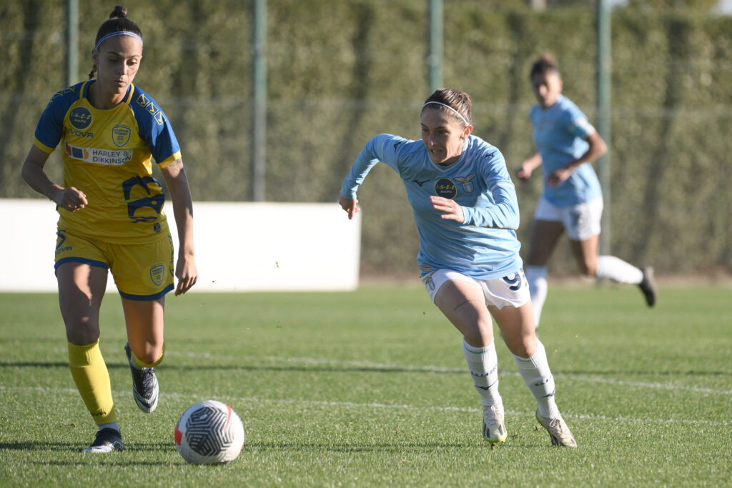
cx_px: 366
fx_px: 5084
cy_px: 244
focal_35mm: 250
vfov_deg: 5.5
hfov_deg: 8.2
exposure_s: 1/1600
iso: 320
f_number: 4
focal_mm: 250
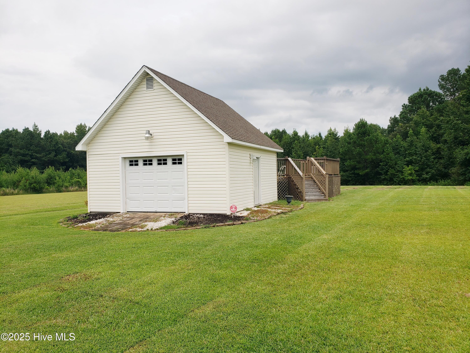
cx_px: 235
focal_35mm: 26
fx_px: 353
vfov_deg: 53.1
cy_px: 176
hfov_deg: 67.3
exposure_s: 1/1567
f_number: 2.4
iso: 50
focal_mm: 4.3
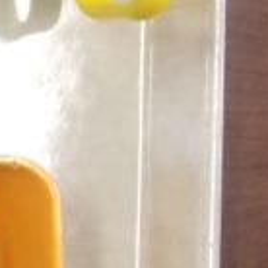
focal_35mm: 143
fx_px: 1253
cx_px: -394
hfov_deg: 10.4
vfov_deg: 12.1
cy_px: 38
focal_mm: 3.3
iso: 40
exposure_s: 1/24
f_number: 2.4
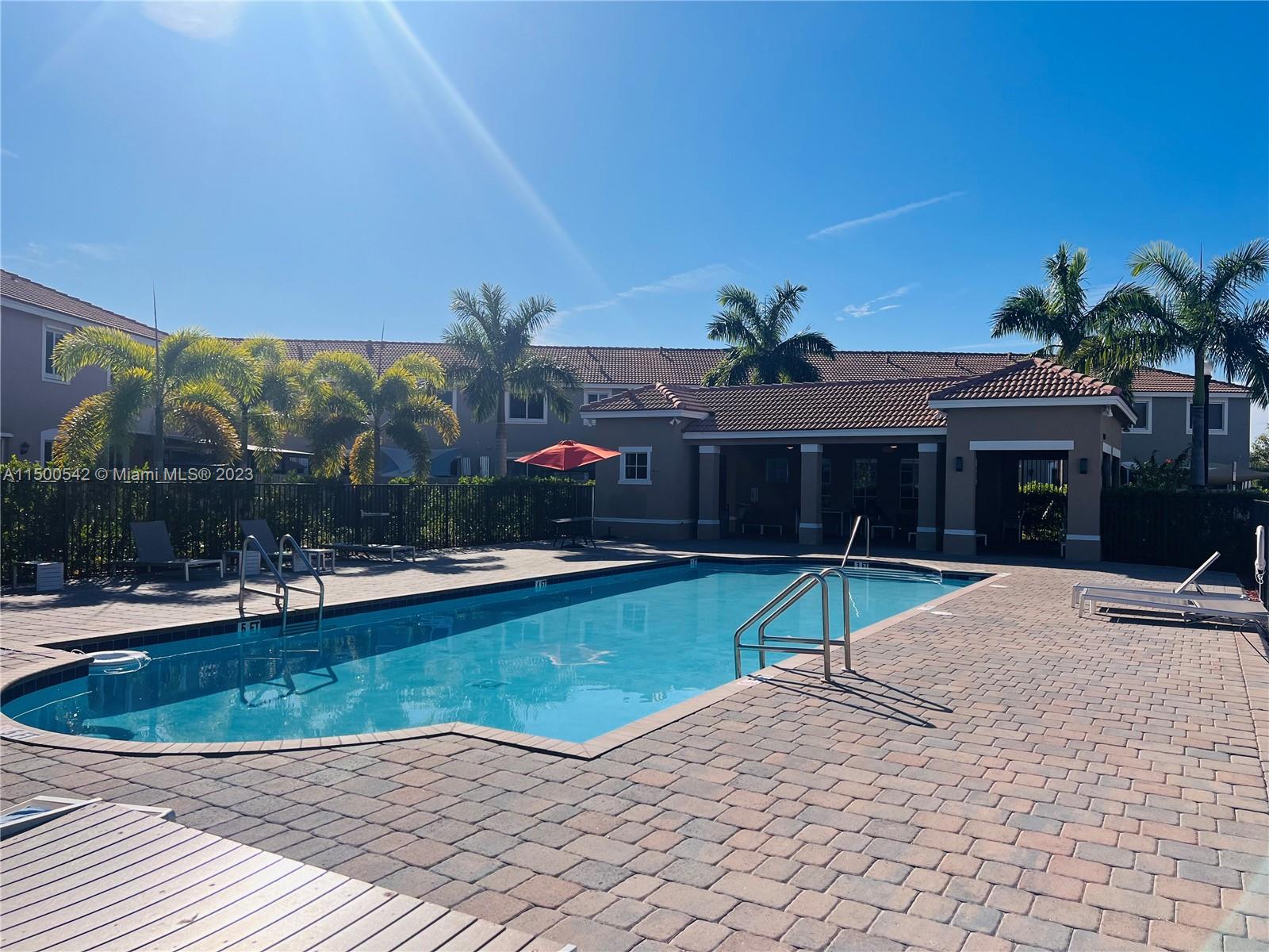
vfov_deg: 53.1
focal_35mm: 26
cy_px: 476
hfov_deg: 67.3
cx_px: 634
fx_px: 953
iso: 50
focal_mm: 5.7
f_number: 1.5
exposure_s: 1/9434
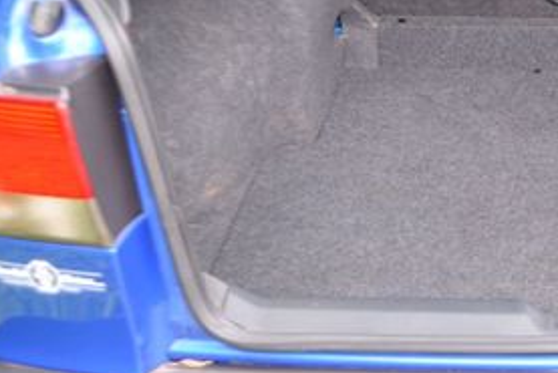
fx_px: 1287
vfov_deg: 16.2
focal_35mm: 83
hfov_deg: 23.2
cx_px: 592
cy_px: 22
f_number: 4
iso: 400
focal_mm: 24
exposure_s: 1/80
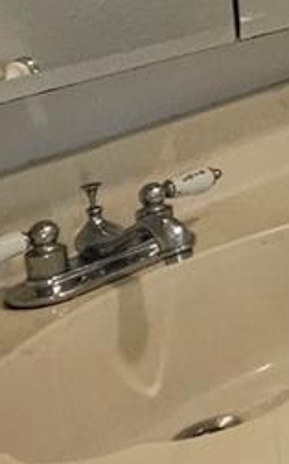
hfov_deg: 10.2
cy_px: -94
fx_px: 1061
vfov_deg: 22.7
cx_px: 917
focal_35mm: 84
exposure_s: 1/77
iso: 125
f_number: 2.2
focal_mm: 2.2
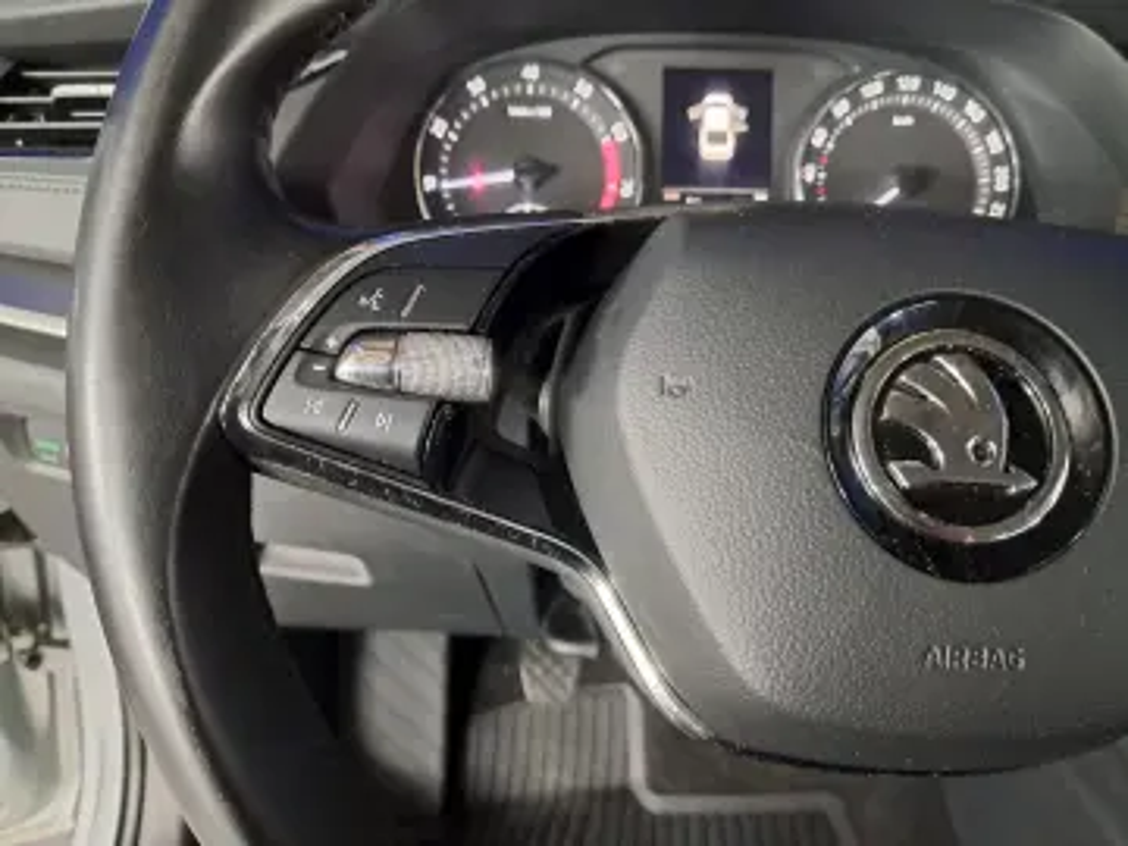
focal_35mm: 27
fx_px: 880
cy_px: 423
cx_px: 564
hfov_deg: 65.3
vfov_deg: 51.4
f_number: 1.8
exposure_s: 1/25
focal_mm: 4
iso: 1000
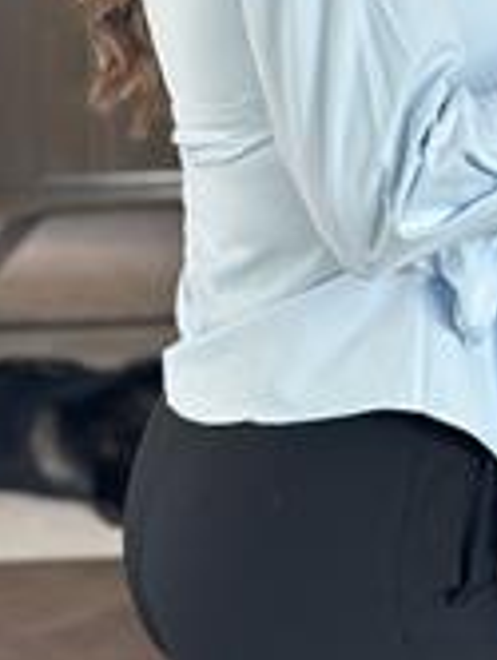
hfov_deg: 10.2
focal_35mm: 146
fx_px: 2788
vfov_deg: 13.4
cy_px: 123
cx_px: 362
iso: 100
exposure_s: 1/132
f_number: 1.78
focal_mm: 6.86
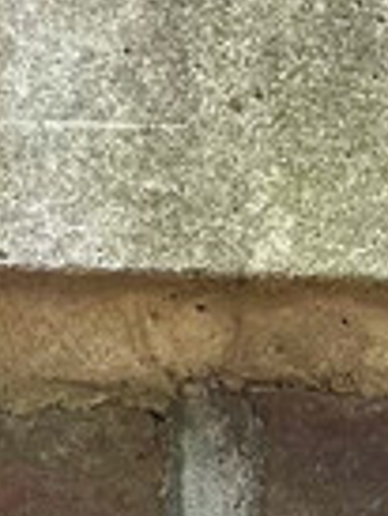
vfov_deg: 5.6
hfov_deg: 4.2
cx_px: 961
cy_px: 648
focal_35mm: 351
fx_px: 5238
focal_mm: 6.86
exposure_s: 1/250
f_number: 1.8
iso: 80
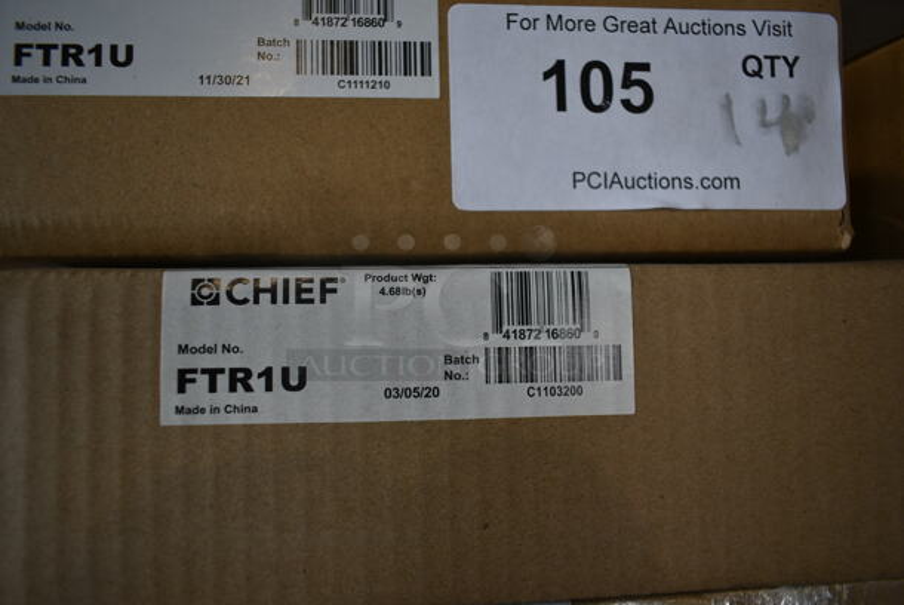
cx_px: 452
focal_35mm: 27
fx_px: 679
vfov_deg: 48.0
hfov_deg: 67.3
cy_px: 302
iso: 100
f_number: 3.5
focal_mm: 18
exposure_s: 1/50
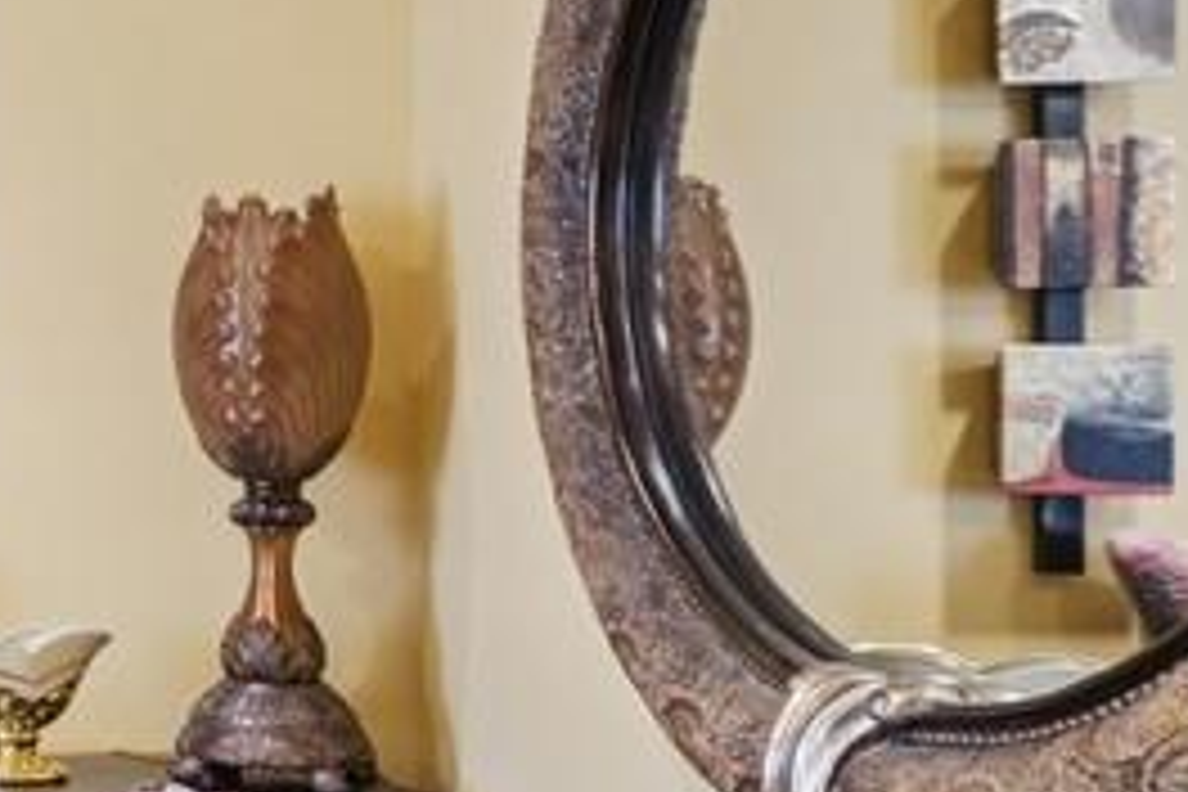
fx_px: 1914
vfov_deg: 23.3
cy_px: 522
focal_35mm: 58
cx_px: -760
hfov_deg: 23.8
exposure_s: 1/30
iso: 250
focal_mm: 17
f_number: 8
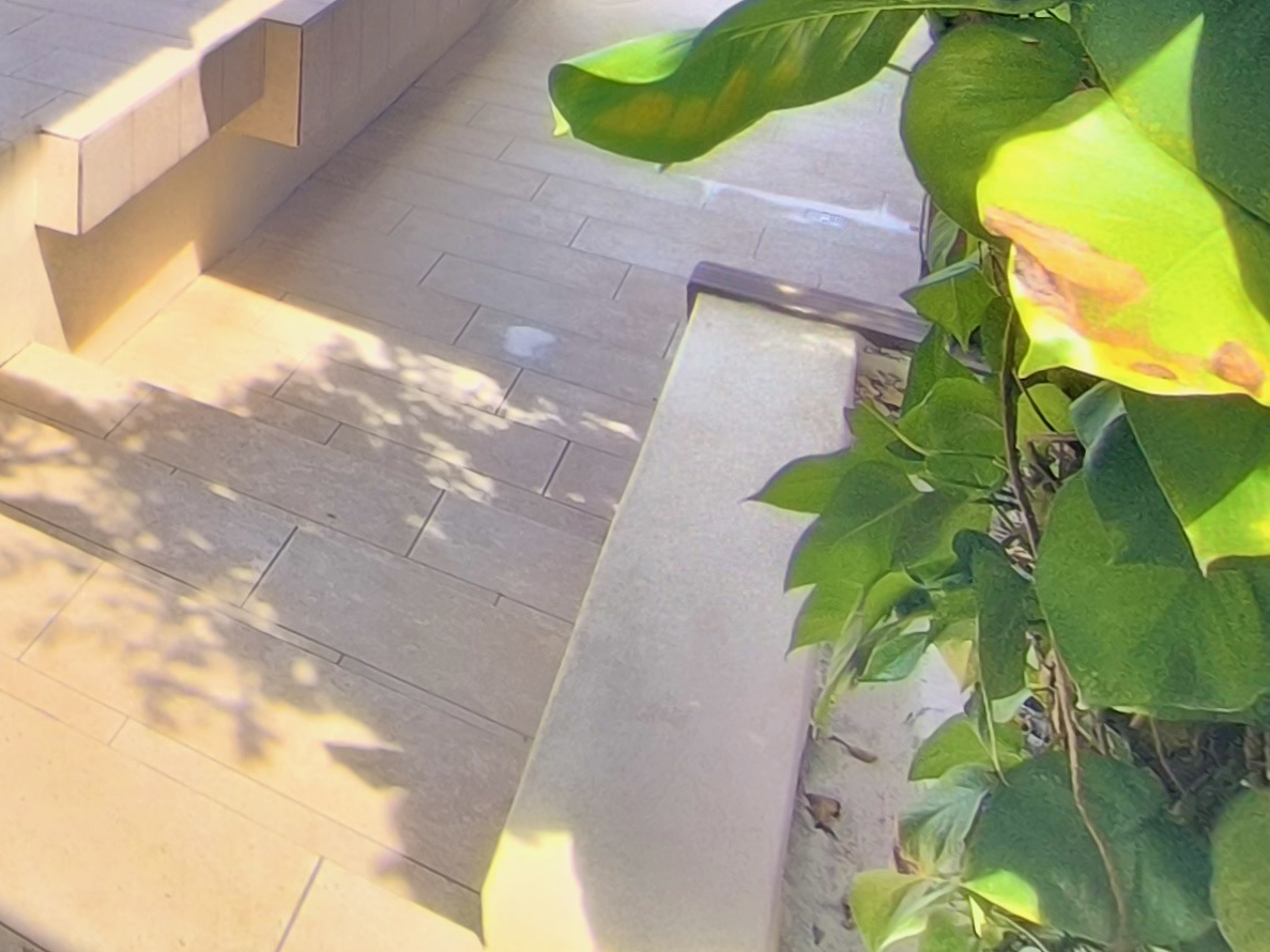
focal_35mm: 44
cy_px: -333
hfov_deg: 31.9
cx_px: -410
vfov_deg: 26.9
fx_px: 1614
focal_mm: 1.65
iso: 50
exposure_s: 1/366
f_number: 2.2
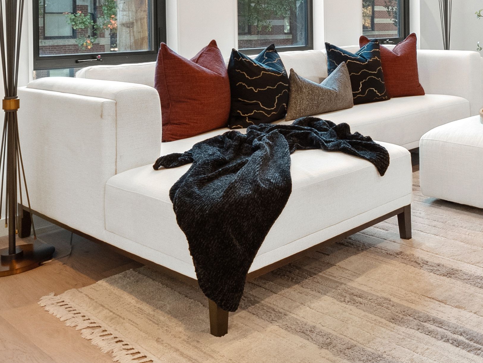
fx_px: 530
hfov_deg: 43.3
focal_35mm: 38
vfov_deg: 35.4
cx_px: 462
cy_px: 34
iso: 400
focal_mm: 8
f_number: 6.3
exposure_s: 1/20
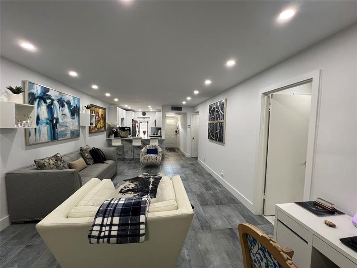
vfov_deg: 89.9
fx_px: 134
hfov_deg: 106.2
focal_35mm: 13
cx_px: 178
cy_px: 134
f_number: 1.8
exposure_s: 1/120
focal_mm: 1.57
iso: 200
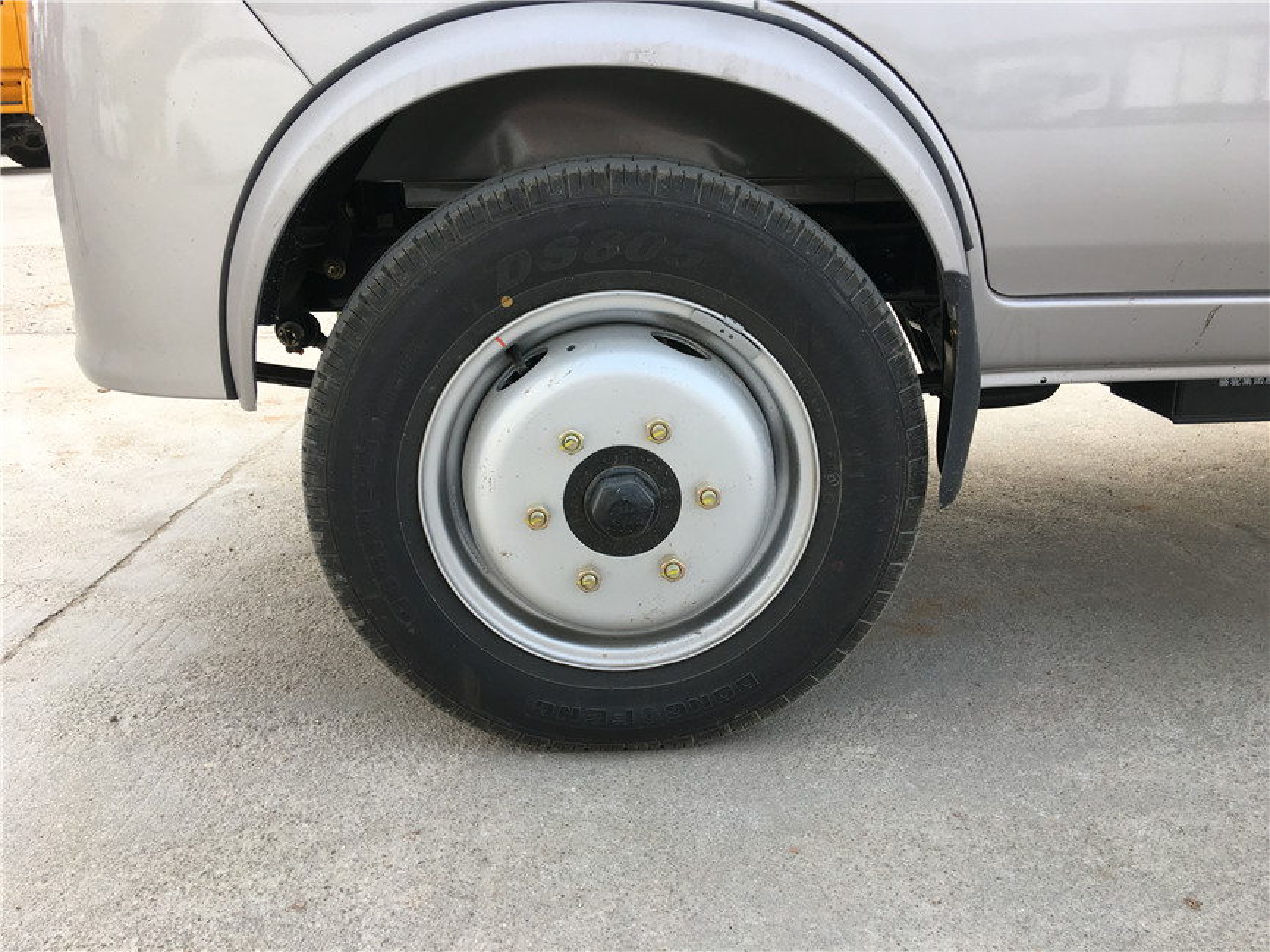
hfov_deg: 61.7
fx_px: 1064
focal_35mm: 29
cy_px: 476
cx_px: 635
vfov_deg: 48.2
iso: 25
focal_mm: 4.15
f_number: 2.2
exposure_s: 1/405
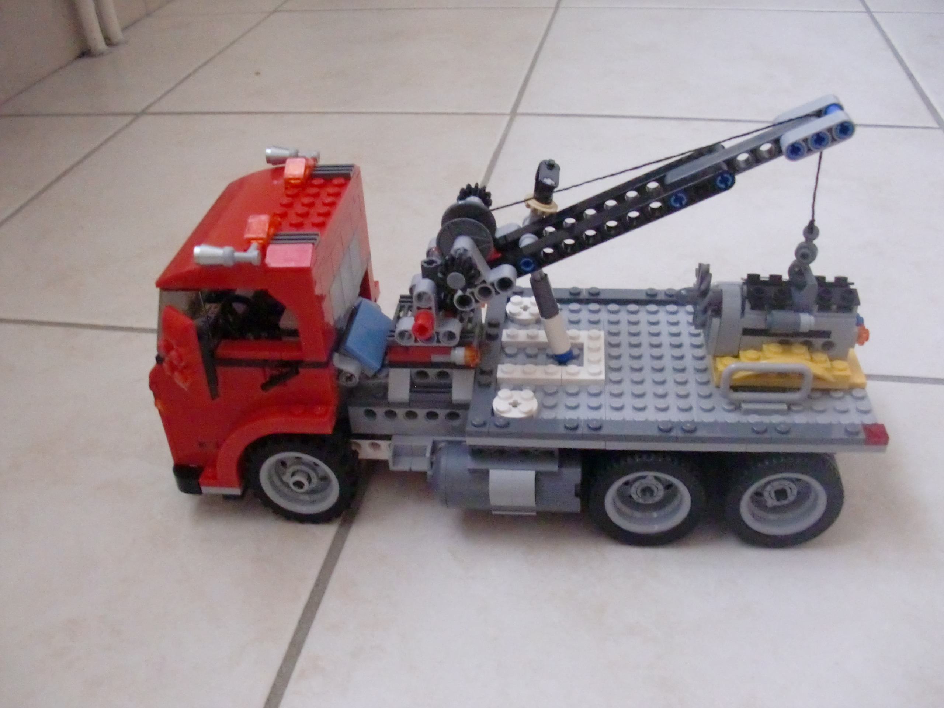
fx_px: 982
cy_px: 354
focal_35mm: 36
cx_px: 472
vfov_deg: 39.7
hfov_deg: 51.4
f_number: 2.8
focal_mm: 6.3
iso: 1250
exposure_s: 1/60
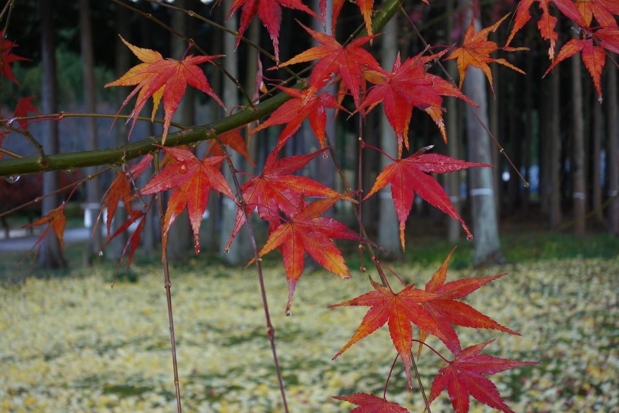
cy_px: 206
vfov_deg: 27.0
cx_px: 310
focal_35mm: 50
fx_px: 860
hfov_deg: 39.6
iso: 160
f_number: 4.5
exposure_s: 1/60
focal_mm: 18.45
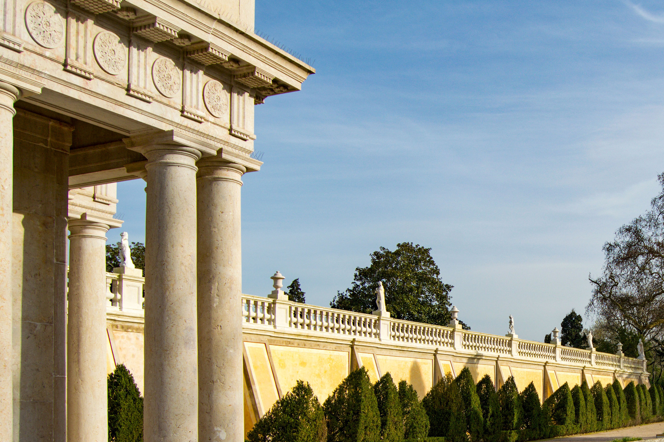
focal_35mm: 48
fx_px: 885
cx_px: 574
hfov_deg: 38.8
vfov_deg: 27.3
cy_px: 373
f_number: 7.1
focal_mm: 18
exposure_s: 1/500
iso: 100
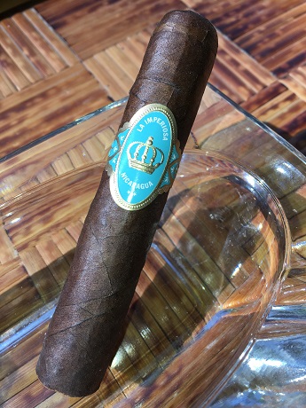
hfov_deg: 48.2
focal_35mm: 29
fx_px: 342
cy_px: 204
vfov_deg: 61.7
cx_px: 153
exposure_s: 1/591
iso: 25
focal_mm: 4.15
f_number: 2.2
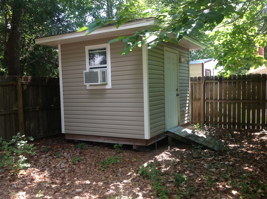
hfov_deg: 52.7
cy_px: 100
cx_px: 134
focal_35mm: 35
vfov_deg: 40.6
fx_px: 270
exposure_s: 1/146
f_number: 2.4
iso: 50
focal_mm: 4.28
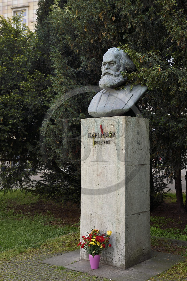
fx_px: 343
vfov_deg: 44.5
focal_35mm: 44
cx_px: 94
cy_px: 140
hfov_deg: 30.5
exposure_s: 1/200
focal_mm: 44
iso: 200
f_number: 6.3
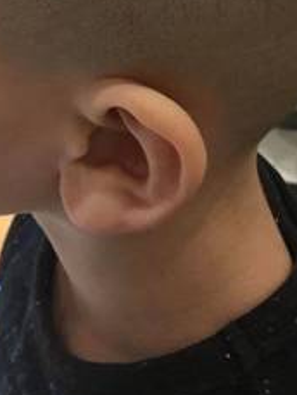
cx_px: 176
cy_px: -86
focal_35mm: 76
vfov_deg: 23.3
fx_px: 869
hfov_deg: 19.4
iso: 160
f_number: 2.2
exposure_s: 1/33
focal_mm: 4.15
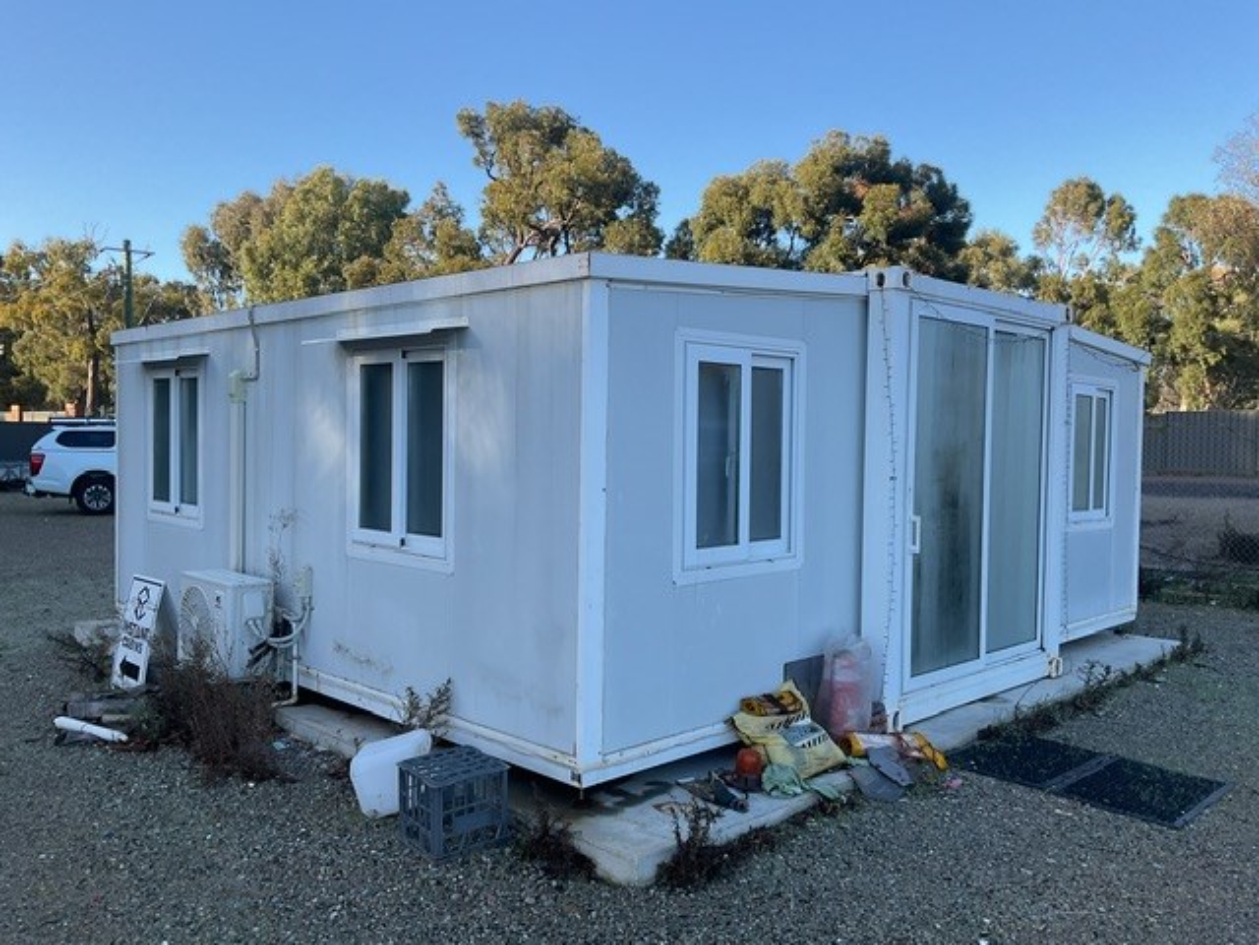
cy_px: 472
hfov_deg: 61.7
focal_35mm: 29
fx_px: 1055
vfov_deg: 48.2
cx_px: 630
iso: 16
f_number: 1.8
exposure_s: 1/482
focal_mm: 3
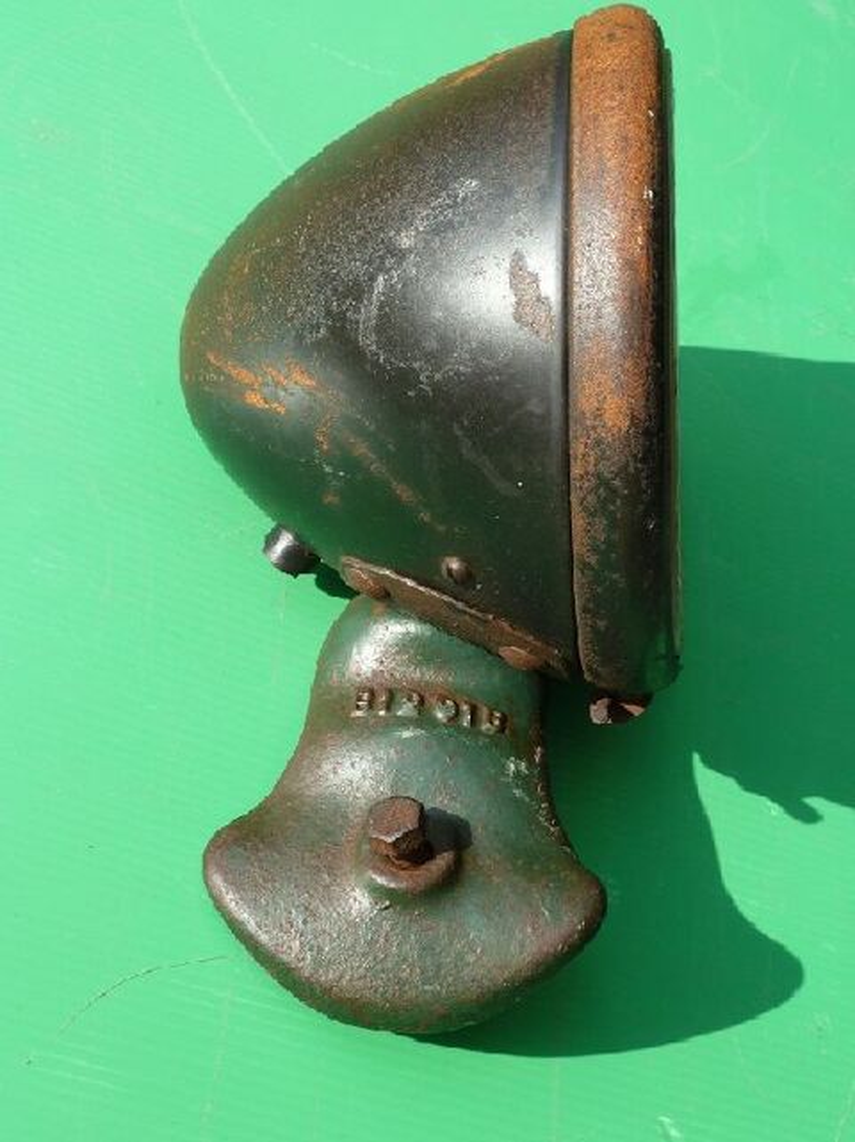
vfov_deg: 32.7
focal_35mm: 59
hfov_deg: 24.8
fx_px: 1945
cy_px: 571
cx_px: 428
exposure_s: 1/250
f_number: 3.9
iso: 80
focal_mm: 9.7
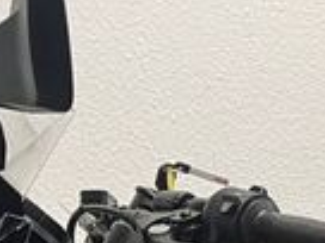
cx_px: 344
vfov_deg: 11.0
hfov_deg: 15.8
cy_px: 493
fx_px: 1145
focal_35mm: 122
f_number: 1.6
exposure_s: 1/50
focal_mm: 5.1
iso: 100
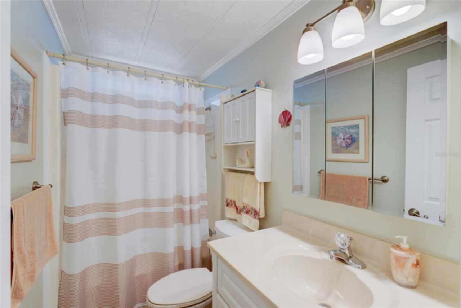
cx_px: 230
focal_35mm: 16
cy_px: 154
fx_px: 205
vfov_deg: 73.8
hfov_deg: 96.7
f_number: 8
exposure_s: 1/20
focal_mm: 16
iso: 400
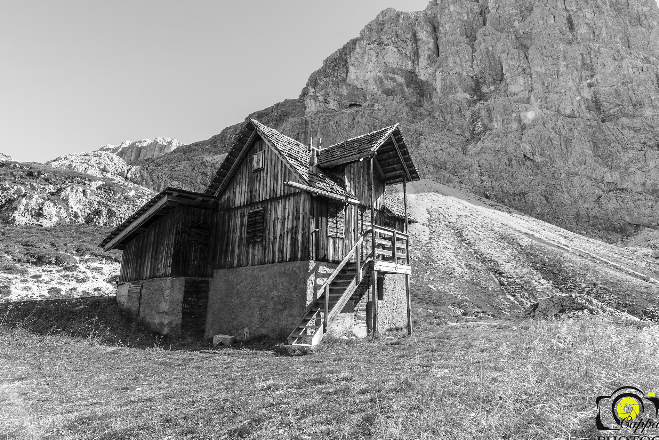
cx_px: 352
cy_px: 193
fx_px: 348
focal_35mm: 19
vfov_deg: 64.4
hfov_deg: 86.8
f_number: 9
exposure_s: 1/125
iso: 250
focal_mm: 15
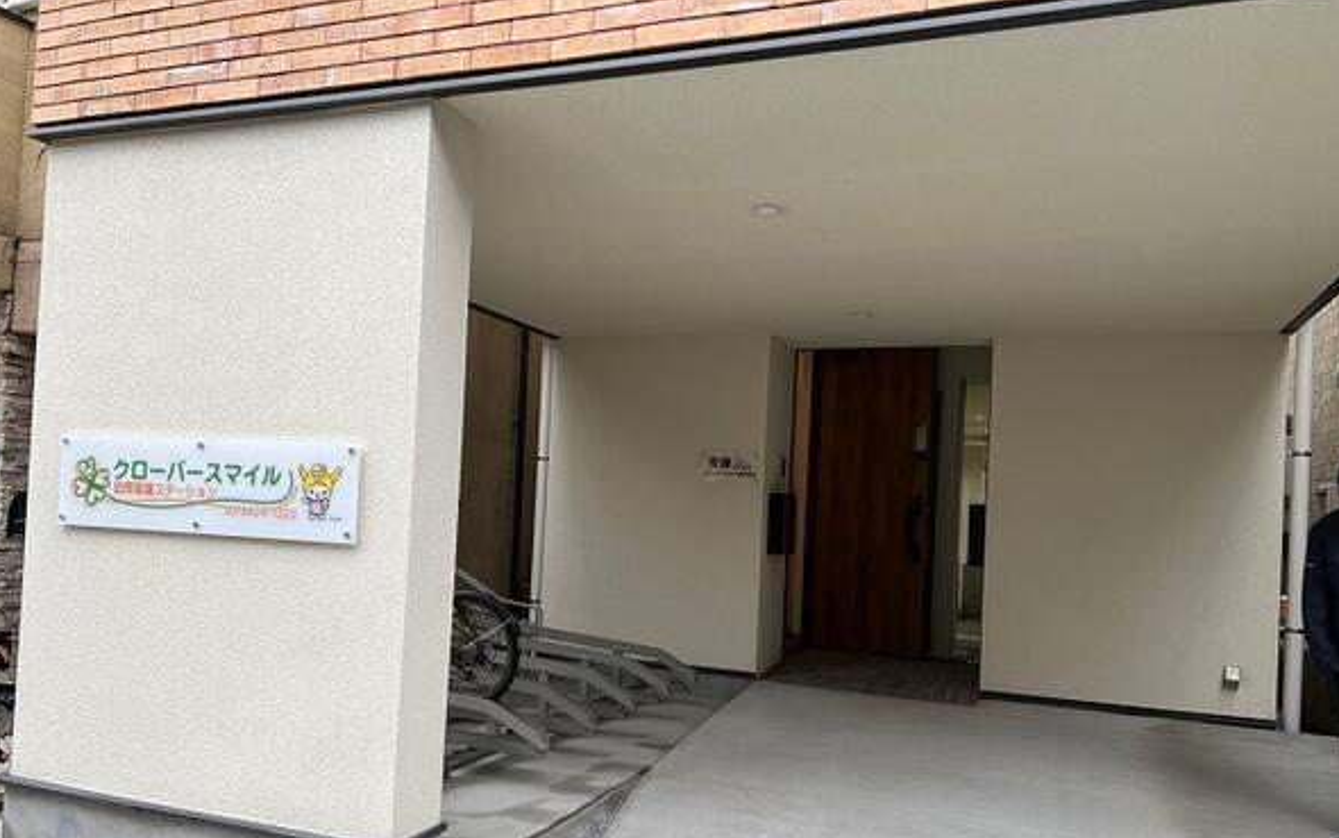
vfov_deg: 44.4
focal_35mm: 28
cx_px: 666
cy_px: 484
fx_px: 1022
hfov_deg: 66.5
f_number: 1.5
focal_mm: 5.7
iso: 50
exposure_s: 1/342
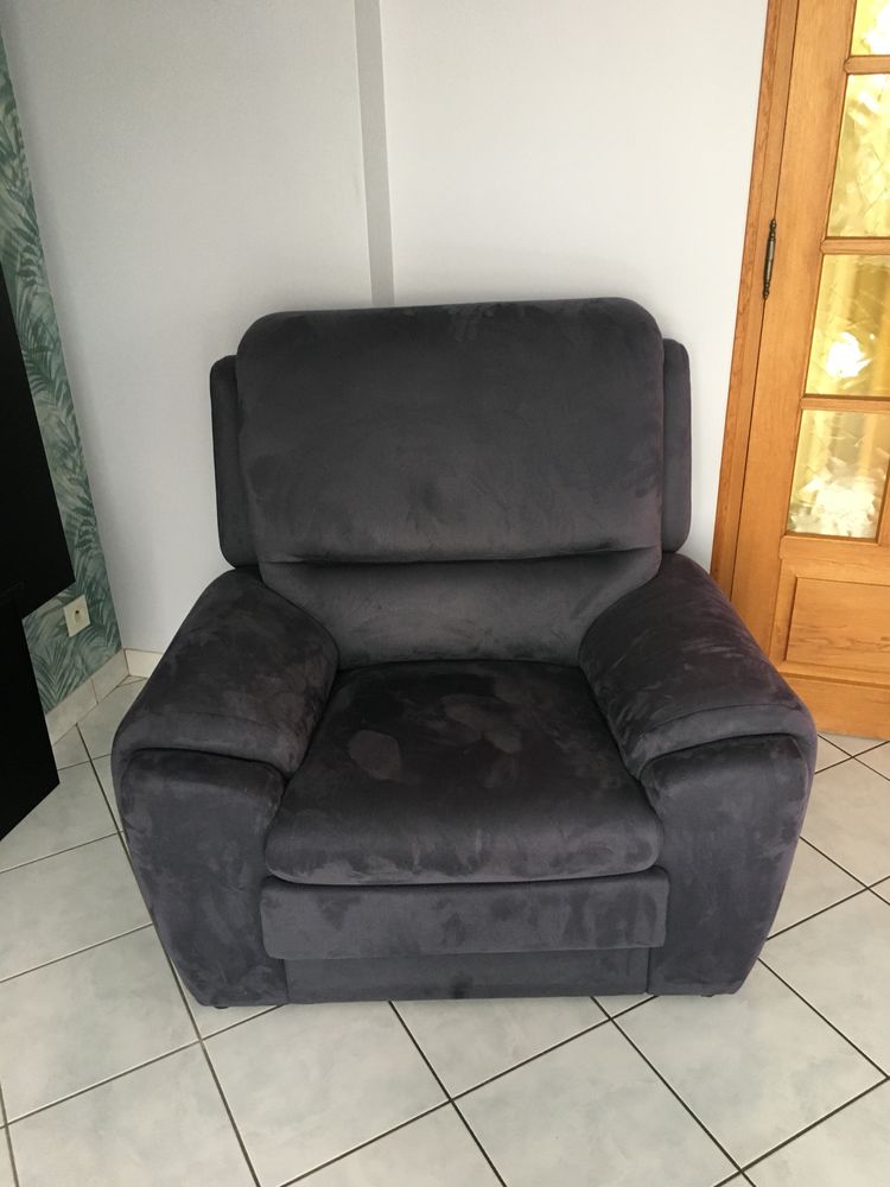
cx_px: 445
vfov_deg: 61.7
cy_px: 594
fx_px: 994
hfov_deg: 48.2
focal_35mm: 29
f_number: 2.2
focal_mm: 4.15
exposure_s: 1/33
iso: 160
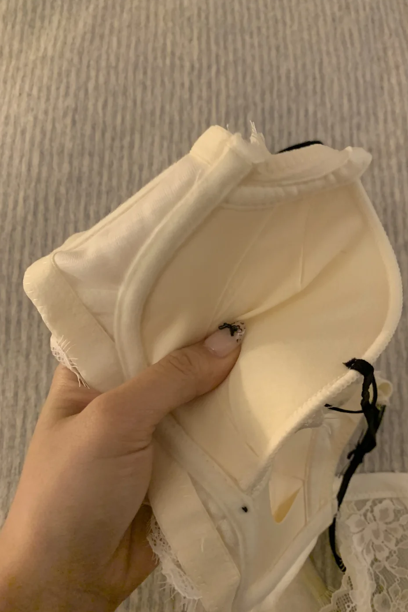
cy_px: 304
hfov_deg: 46.3
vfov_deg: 65.5
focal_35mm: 28
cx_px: 223
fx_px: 476
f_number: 1.8
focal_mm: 4.25
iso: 400
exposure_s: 1/50
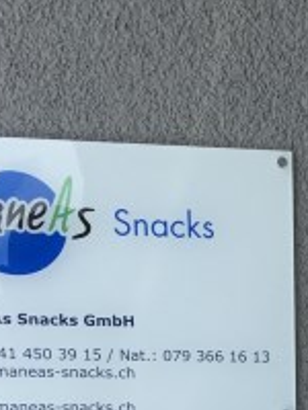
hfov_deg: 12.2
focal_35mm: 116
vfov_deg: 15.7
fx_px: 1376
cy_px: 609
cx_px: 456
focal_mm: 4.15
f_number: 2.2
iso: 32
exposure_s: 1/807
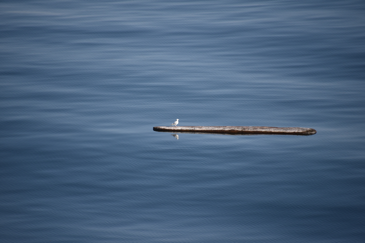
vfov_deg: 4.6
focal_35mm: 300
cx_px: 182
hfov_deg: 6.9
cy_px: 122
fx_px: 3042
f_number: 5.6
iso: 180
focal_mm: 300
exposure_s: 1/640
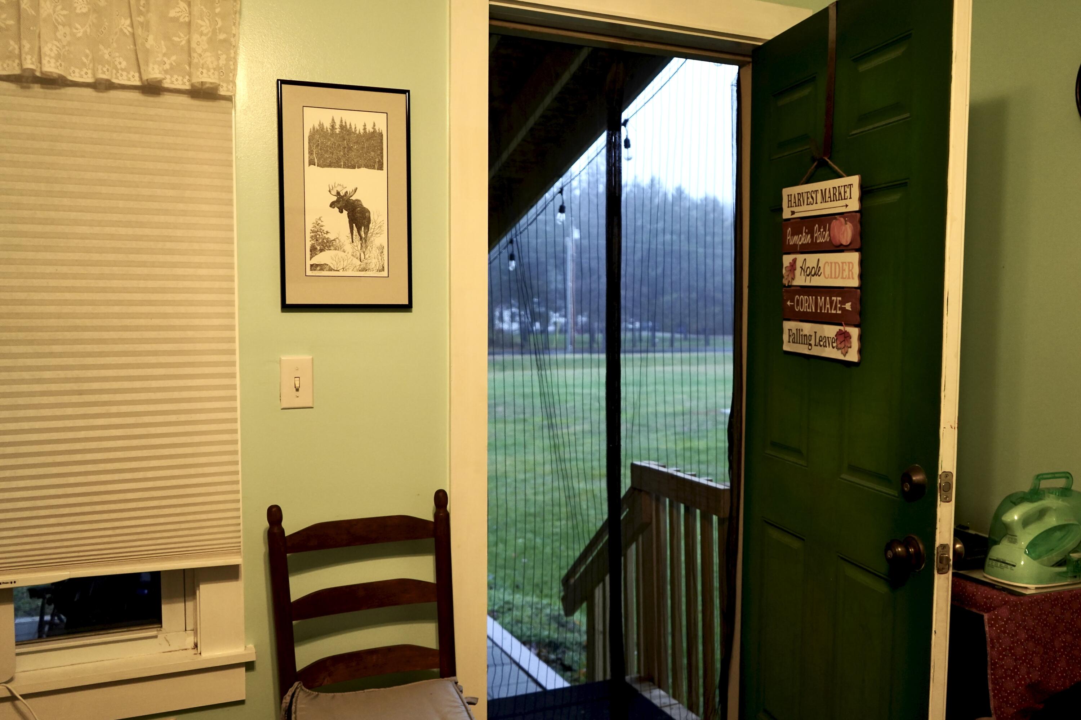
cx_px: 540
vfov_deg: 46.4
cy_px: 360
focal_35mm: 28
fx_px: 841
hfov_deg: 65.5
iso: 2500
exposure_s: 1/160
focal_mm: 28
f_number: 3.5
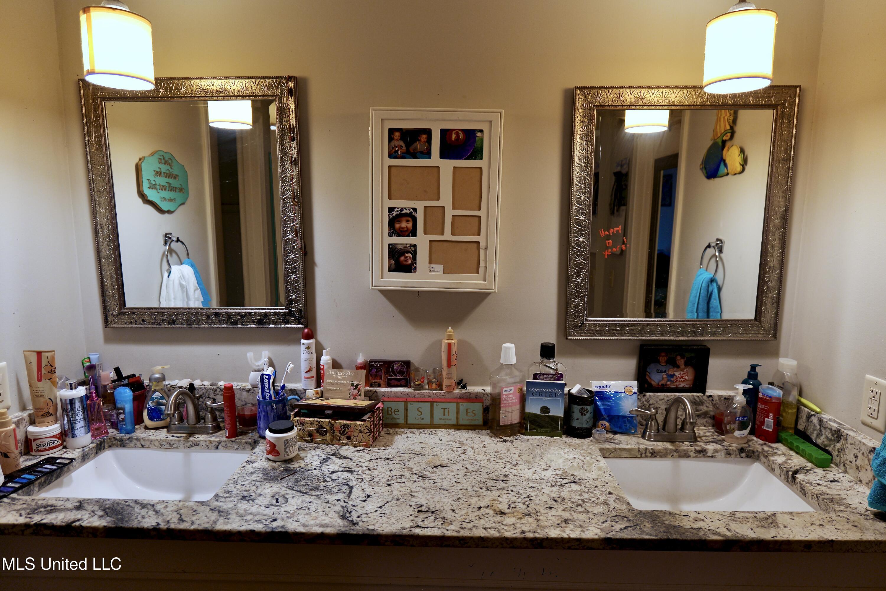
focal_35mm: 20
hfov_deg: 84.0
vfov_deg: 61.9
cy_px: 296
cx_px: 443
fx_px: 492
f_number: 3.5
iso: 640
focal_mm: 20
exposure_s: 1/60
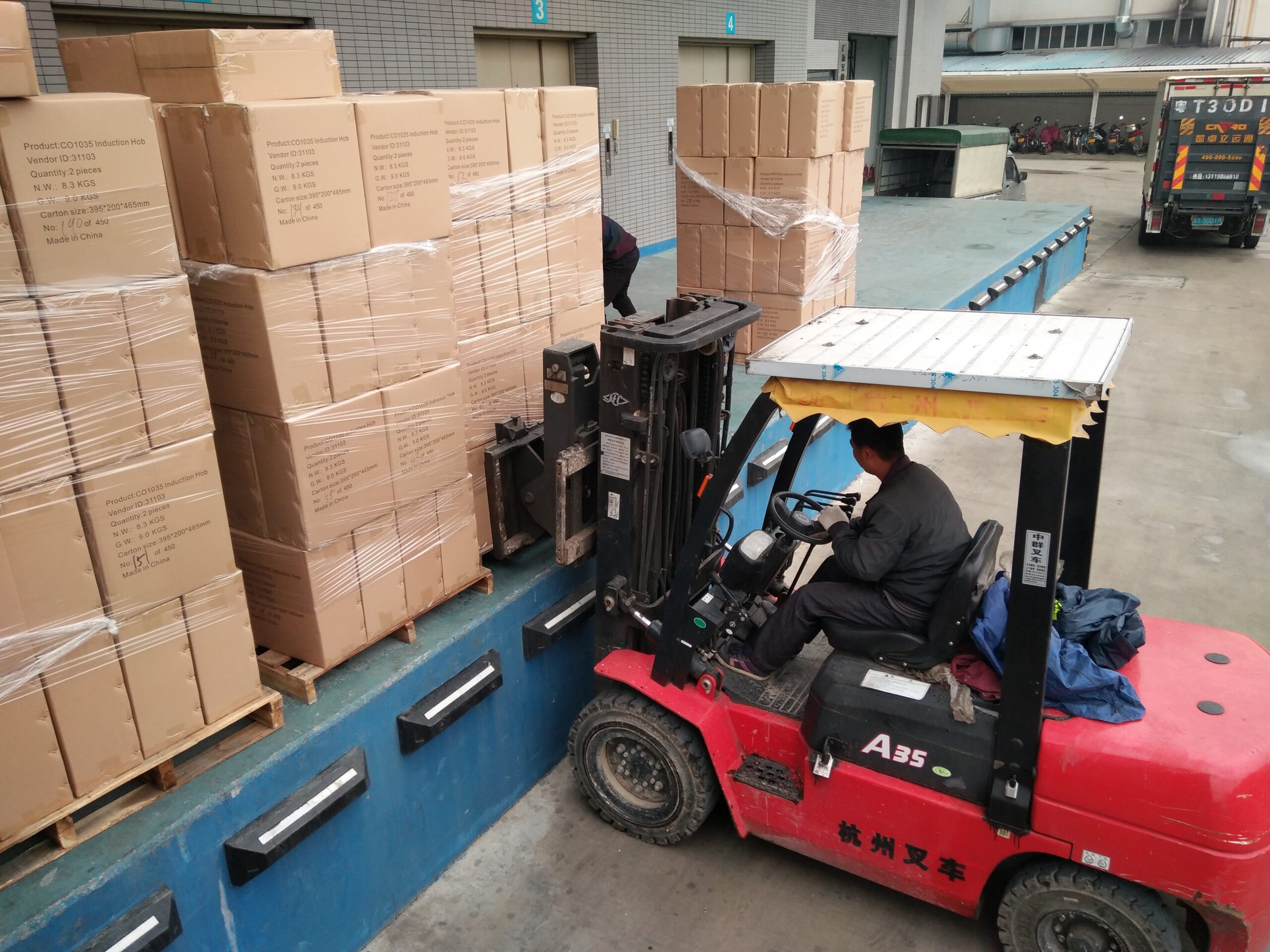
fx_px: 770
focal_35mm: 21
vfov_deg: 63.4
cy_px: 476
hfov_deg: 79.0
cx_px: 635
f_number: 2.2
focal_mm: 3.66
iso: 65
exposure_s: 1/100
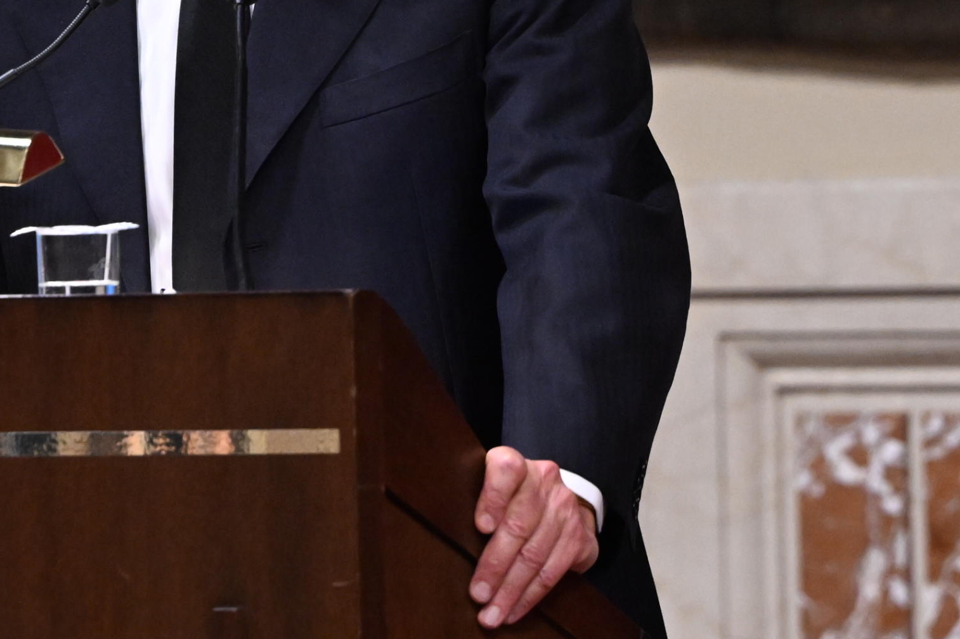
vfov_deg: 2.8
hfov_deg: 4.2
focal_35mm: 487
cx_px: 347
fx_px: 12984
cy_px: 36
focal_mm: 160
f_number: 4
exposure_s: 1/320
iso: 4000
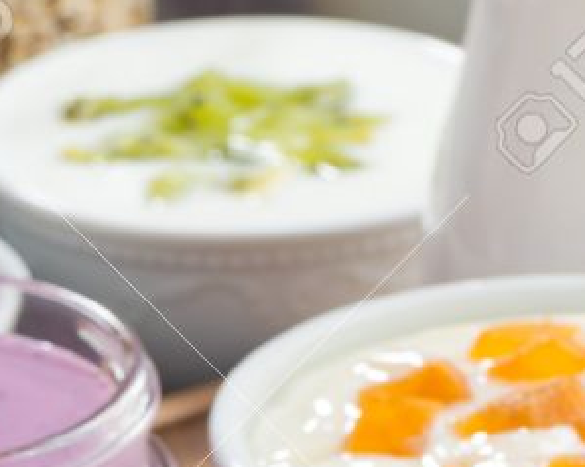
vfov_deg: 3.6
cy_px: 689
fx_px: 7472
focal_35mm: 432
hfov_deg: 4.5
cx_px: 254
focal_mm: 105
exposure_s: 1/125
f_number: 14
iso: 125
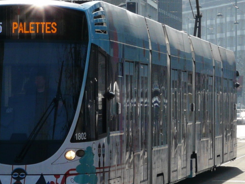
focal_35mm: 247
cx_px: 59
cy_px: 81
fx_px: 1749
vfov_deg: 6.0
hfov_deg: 8.0
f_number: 5.6
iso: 100
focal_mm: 20.2
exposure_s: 1/500
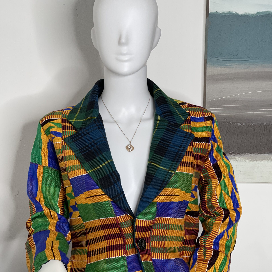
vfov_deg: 22.7
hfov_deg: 22.8
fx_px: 676
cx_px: 137
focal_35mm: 76
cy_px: 155
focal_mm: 7.5
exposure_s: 1/100
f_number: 2.2
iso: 100
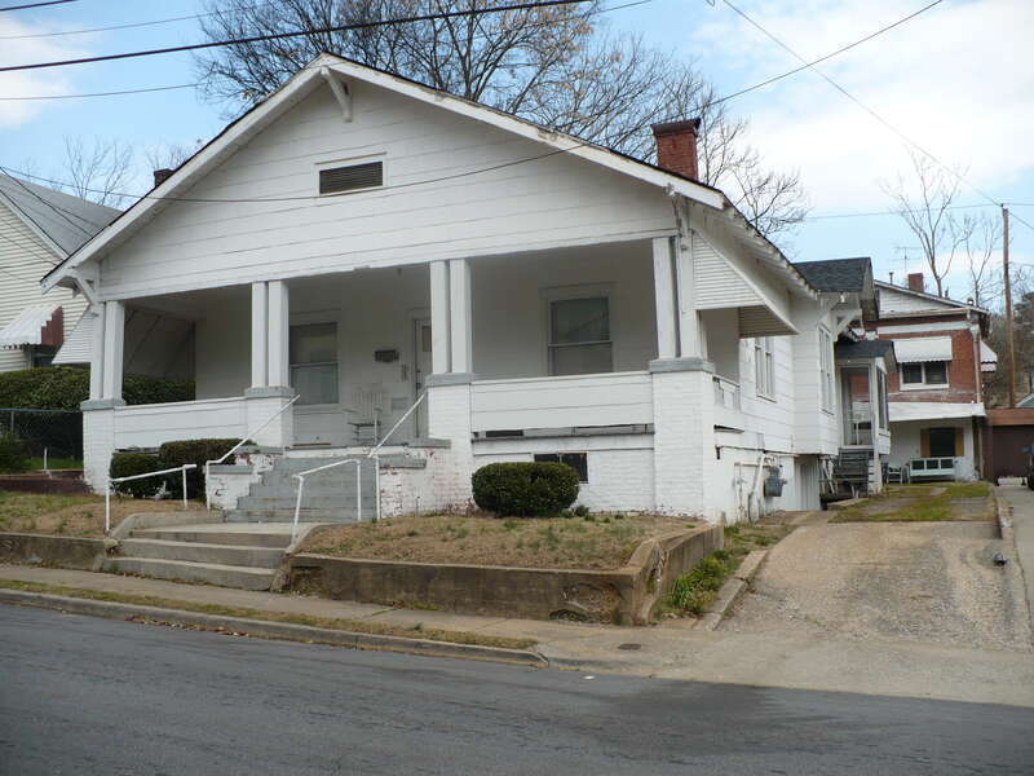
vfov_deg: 38.7
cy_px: 388
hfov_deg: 50.1
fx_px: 1105
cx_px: 517
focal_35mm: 37
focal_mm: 6.1
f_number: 2.8
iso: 100
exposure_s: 1/800
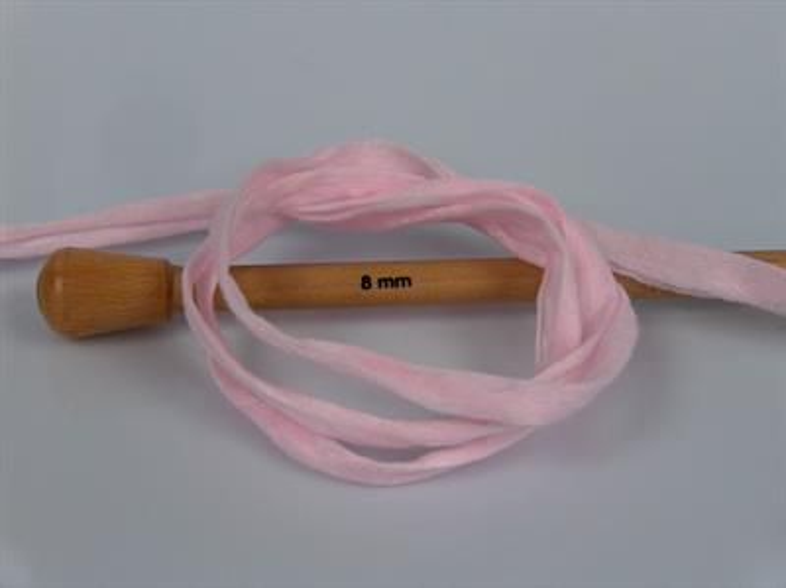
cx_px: 393
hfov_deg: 31.7
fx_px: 1383
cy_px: 294
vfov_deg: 24.0
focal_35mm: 61
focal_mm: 12.53
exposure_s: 1/96.1
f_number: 2.9
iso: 100
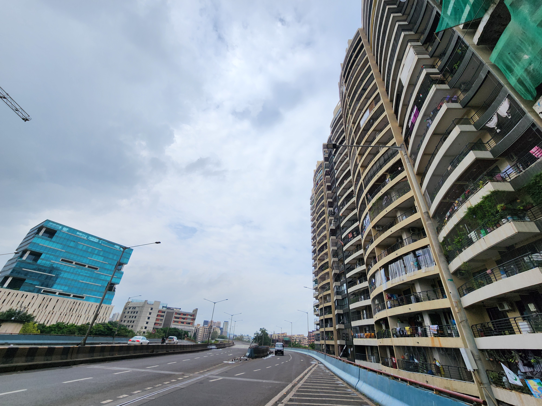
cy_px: 203
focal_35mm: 13
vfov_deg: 89.9
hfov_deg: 106.2
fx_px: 204
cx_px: 271
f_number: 2.2
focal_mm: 2.2
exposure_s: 1/2111
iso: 50
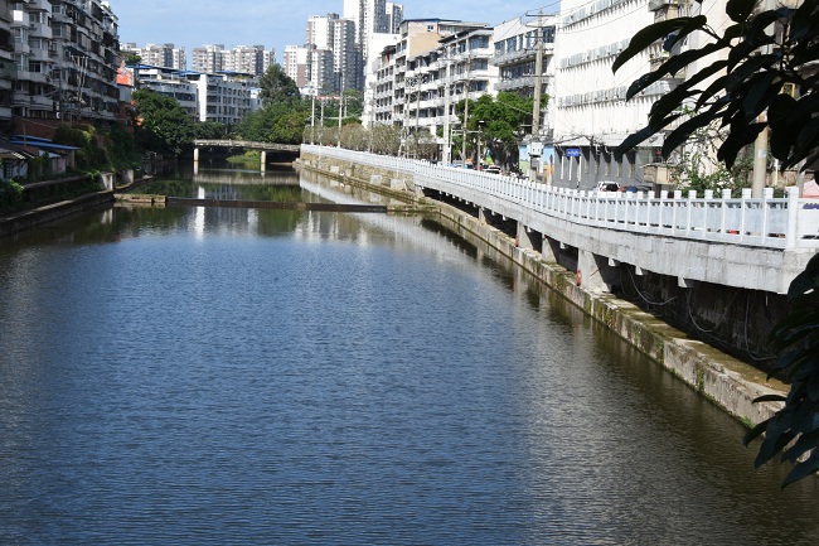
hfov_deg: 35.1
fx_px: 1296
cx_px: 410
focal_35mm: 57
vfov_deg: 23.8
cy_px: 273
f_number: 25
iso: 200
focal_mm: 38
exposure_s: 1/50
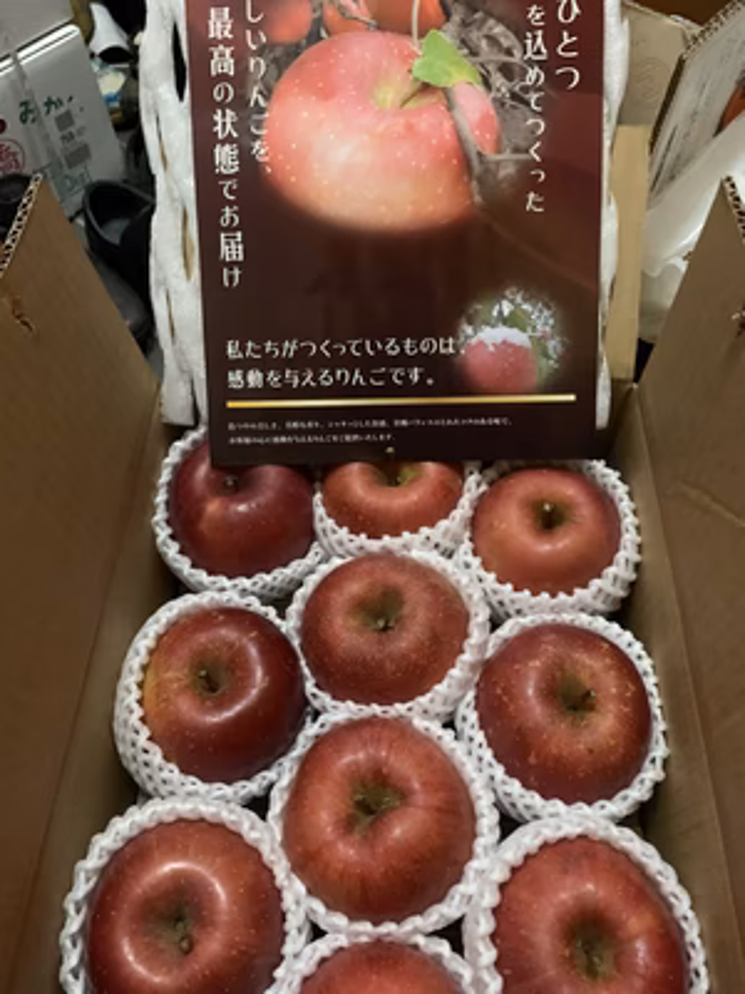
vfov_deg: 67.3
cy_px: 497
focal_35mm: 26
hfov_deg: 53.1
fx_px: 746
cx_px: 372
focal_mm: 4.25
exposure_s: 1/25
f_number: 1.8
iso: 640
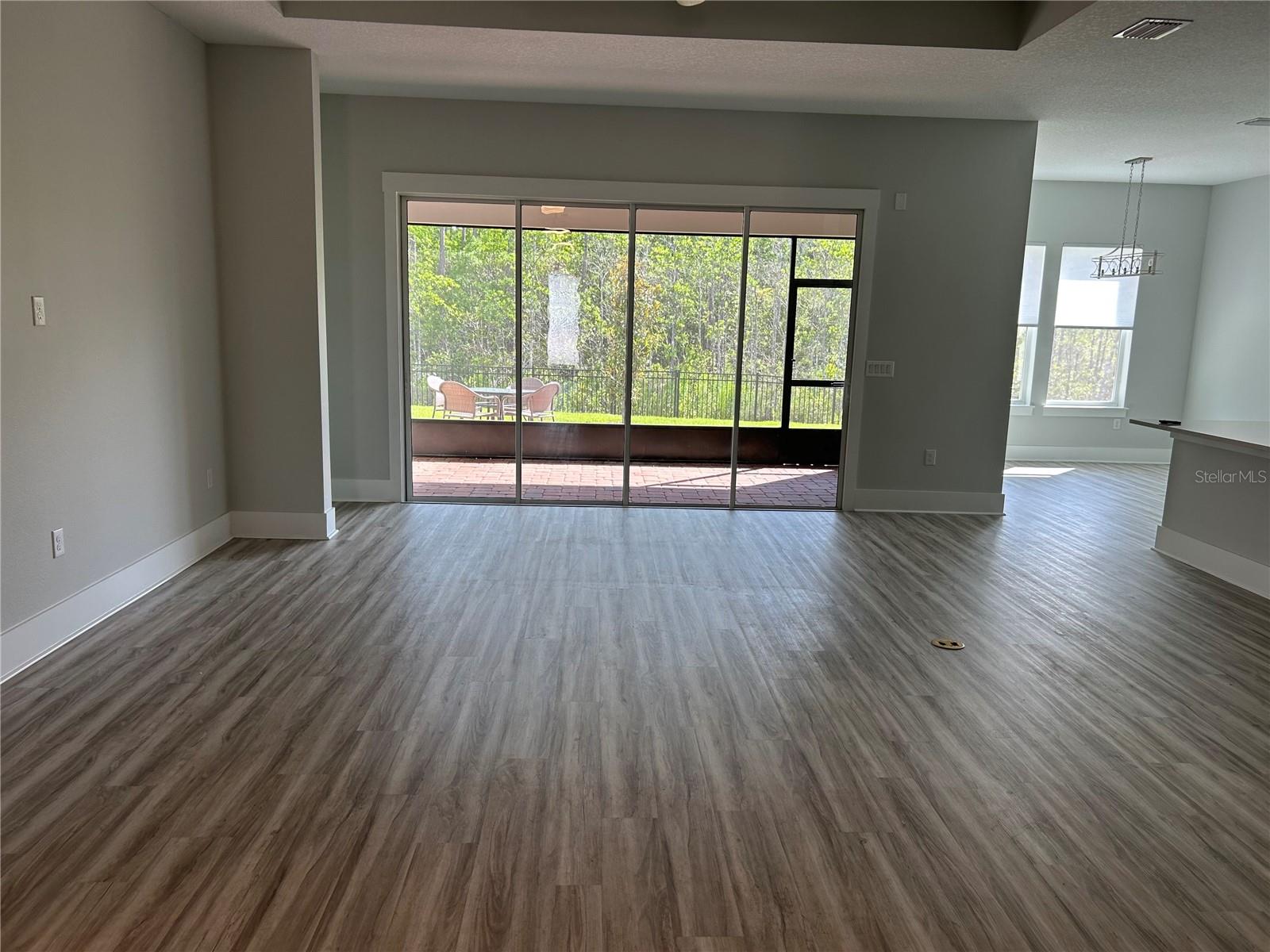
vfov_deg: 53.1
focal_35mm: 26
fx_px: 954
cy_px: 476
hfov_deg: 67.3
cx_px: 635
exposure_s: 1/139
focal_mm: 5.7
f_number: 1.5
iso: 32
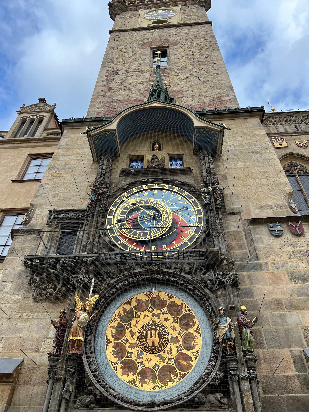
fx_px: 309
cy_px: 206
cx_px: 154
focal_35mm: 26
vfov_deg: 67.3
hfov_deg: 53.1
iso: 50
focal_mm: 5.7
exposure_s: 1/1645
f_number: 1.5
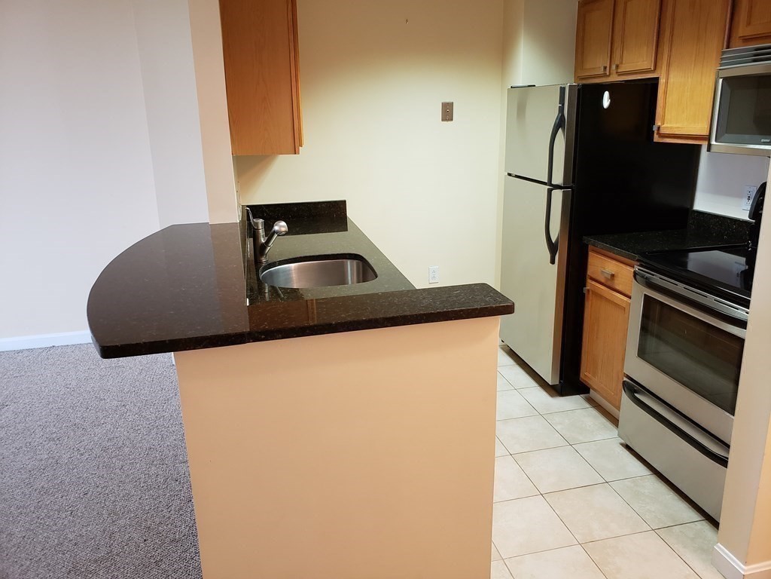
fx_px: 579
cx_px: 386
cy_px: 290
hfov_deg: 67.3
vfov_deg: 53.1
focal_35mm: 26
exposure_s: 1/30
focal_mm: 4.3
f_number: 2.4
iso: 320
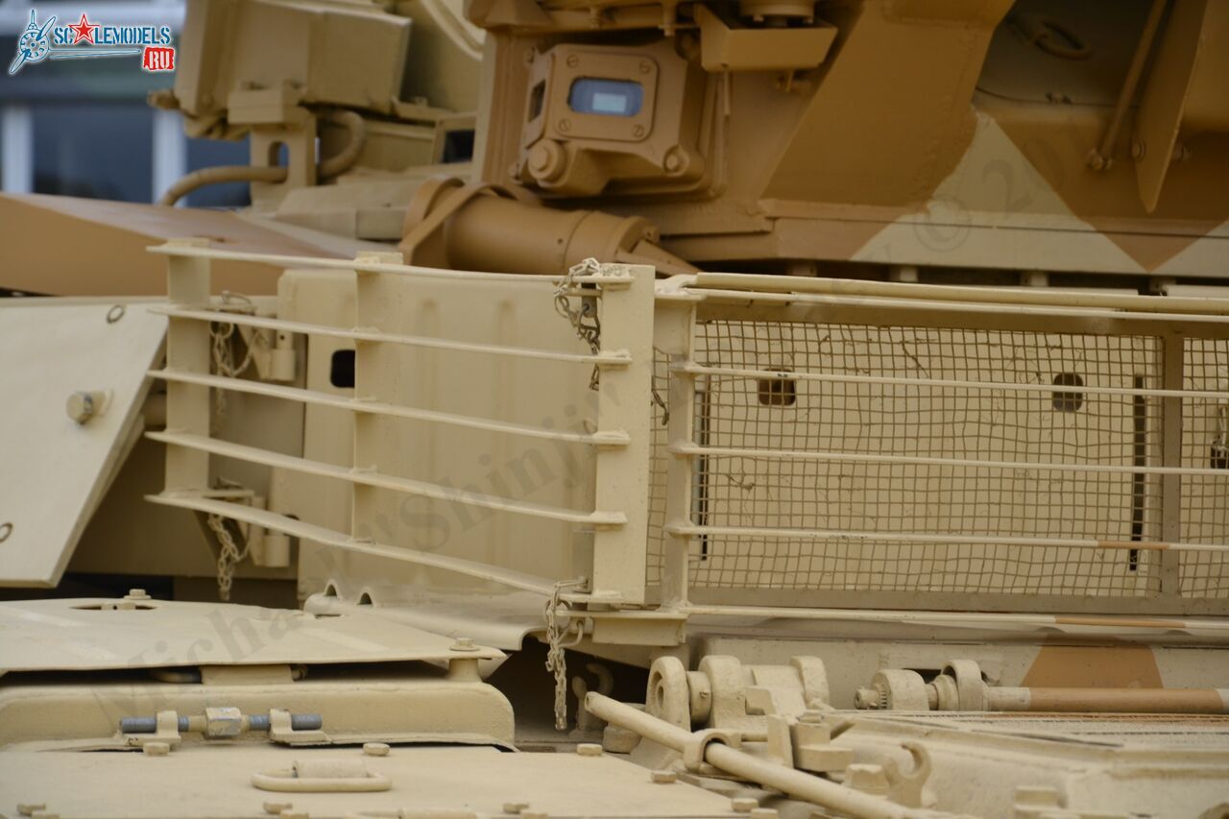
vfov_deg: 8.7
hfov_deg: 13.0
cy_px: 410
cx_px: 614
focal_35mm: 158
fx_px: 5376
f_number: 6.3
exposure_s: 1/160
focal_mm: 105
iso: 100
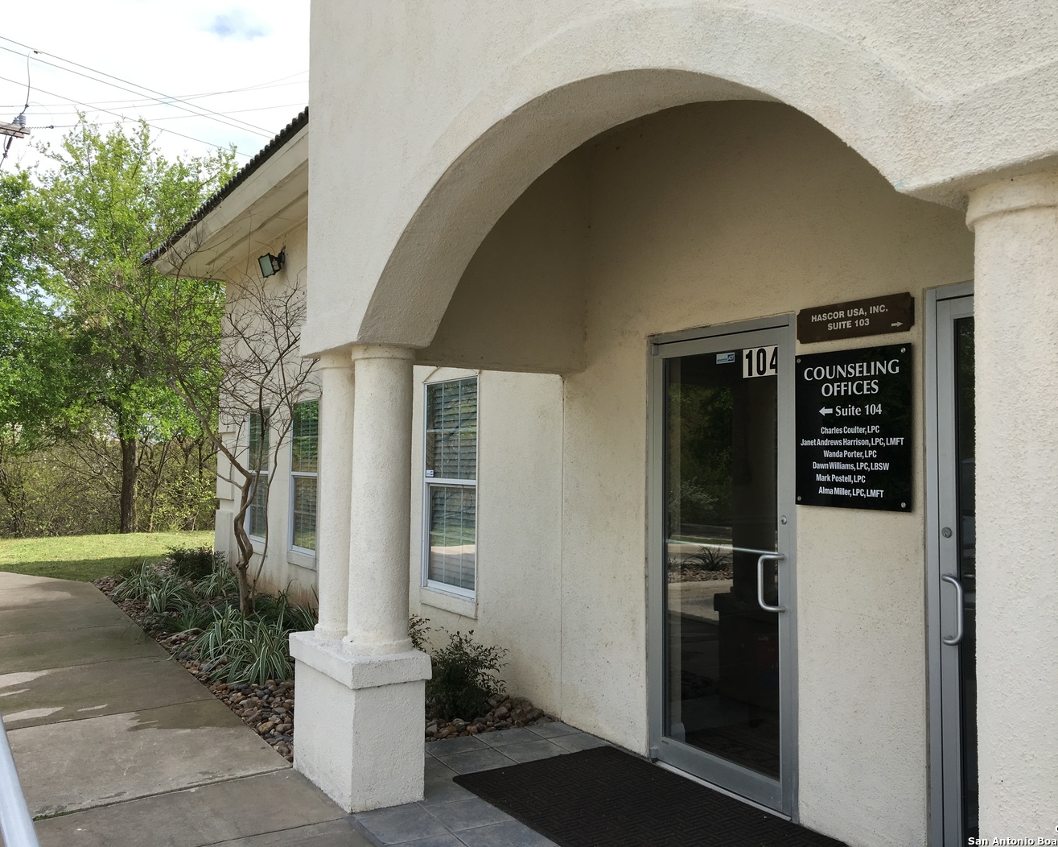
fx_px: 971
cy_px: 413
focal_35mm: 31
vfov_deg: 47.1
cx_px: 562
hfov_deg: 57.1
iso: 25
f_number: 2.2
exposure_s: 1/874
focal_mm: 4.15
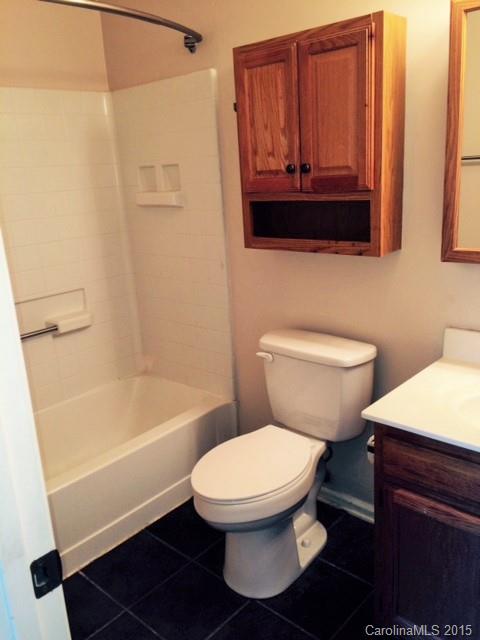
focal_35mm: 29
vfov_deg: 61.7
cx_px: 240
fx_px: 536
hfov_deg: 48.2
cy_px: 320
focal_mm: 4.15
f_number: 2.2
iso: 32
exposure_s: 1/30
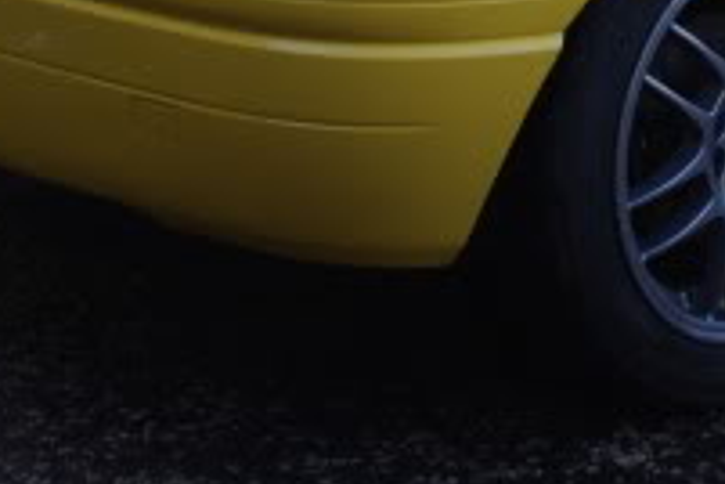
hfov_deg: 16.9
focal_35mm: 119
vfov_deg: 10.8
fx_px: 2396
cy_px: -367
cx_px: 698
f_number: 9
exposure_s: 1/40
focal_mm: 20
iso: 800
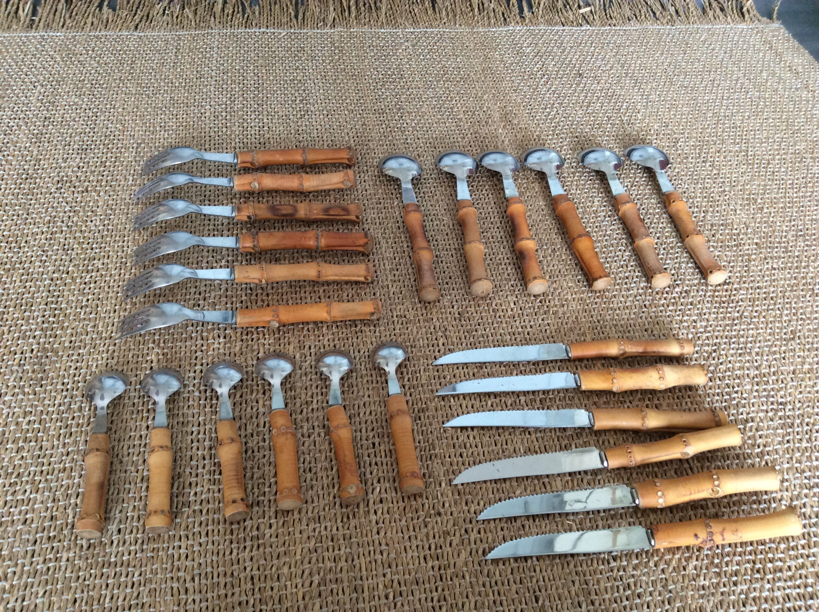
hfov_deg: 56.9
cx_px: 410
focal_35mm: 32
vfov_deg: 44.1
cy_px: 306
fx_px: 756
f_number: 2.4
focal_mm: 3.3
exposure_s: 1/25
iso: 100
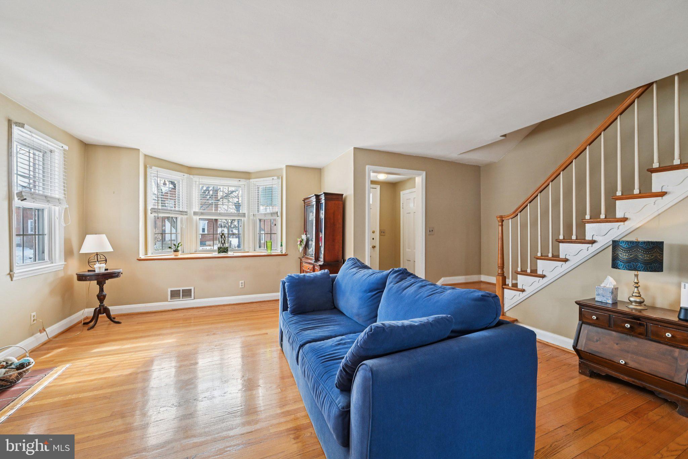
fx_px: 268
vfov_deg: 81.2
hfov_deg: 104.3
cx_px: 344
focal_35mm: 14
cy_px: 230
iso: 200
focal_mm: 14
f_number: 8
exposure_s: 1/15
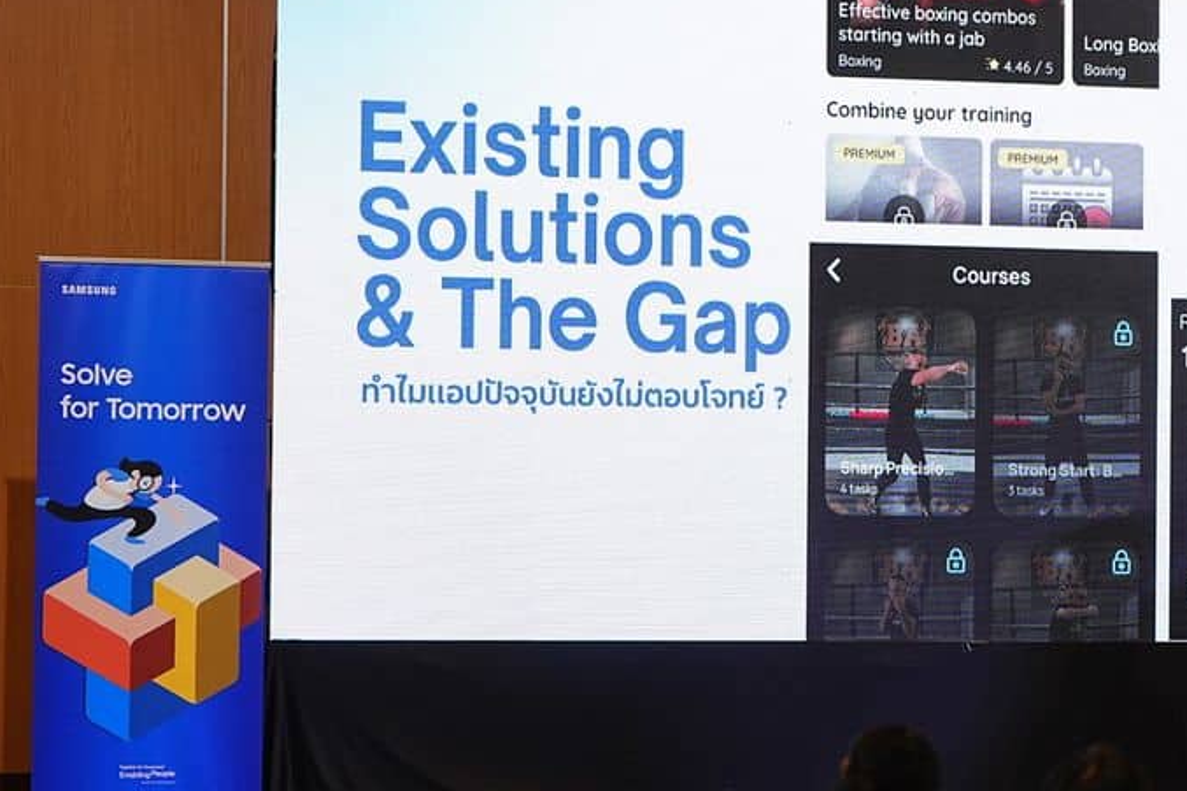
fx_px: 5142
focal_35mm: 156
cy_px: 400
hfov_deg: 13.1
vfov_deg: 8.8
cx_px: 1031
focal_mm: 88
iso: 250
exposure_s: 1/50
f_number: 2.8
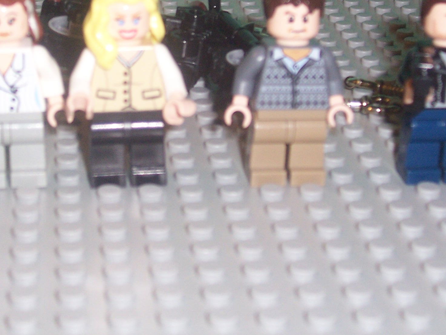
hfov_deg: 21.2
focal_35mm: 92
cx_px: 136
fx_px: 1185
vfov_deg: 16.0
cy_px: 68
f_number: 3.4
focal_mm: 8.6
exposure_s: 1/60
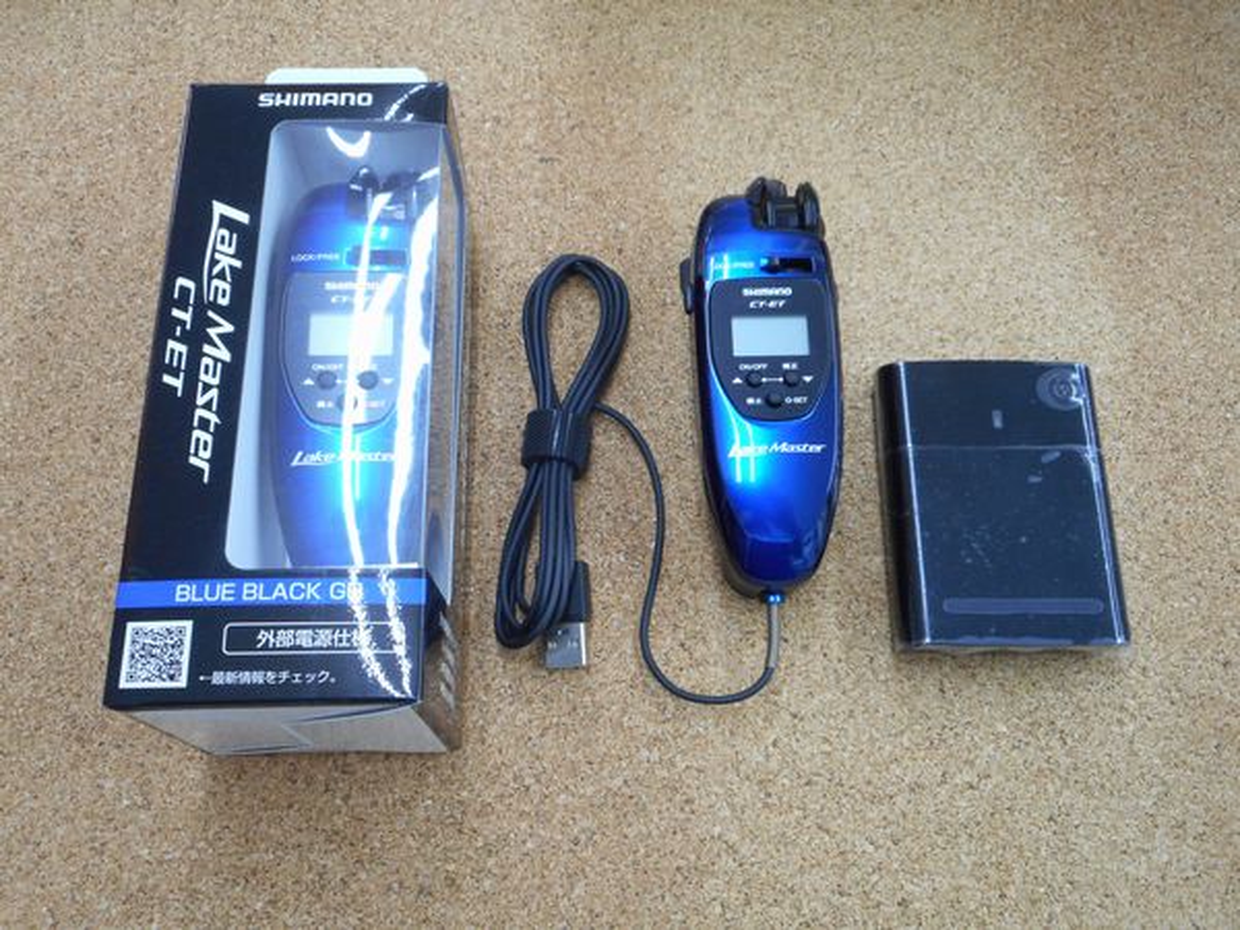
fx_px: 1218
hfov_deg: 54.0
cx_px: 620
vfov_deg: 41.8
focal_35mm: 34
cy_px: 465
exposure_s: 1/30
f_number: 4.2
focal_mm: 6
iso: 250
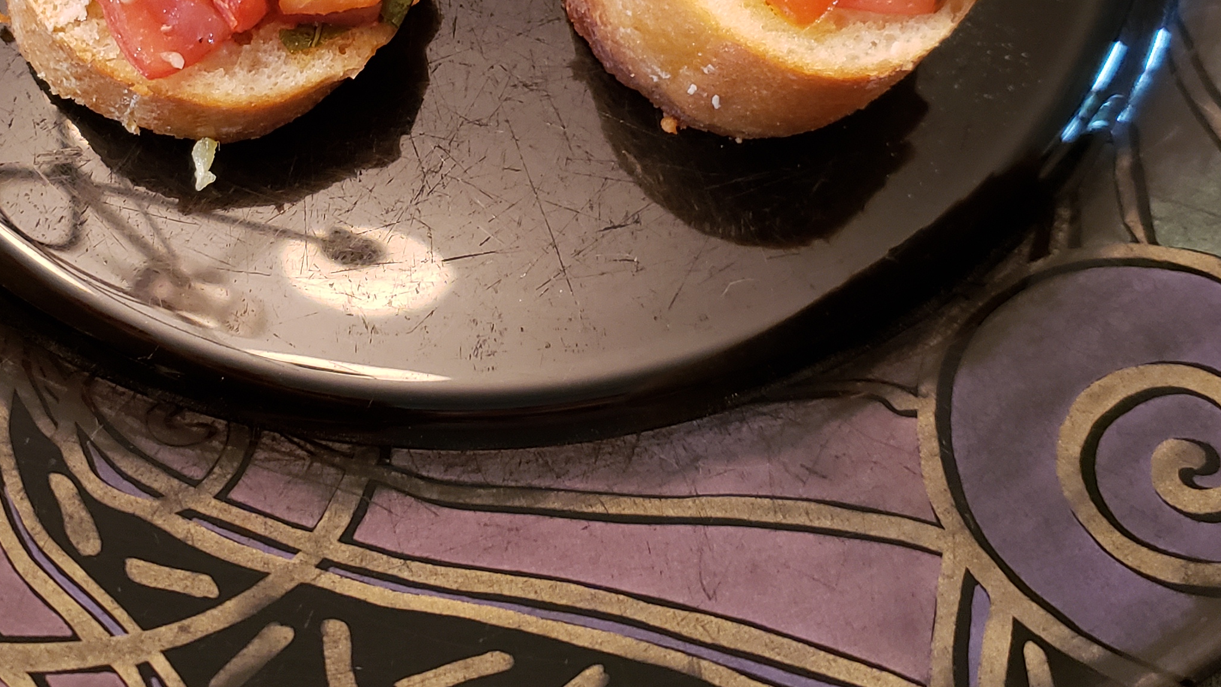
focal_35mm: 56
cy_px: -65
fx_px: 1813
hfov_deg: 37.1
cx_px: 505
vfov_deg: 20.5
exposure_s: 1/24
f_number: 1.5
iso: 250
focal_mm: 4.3
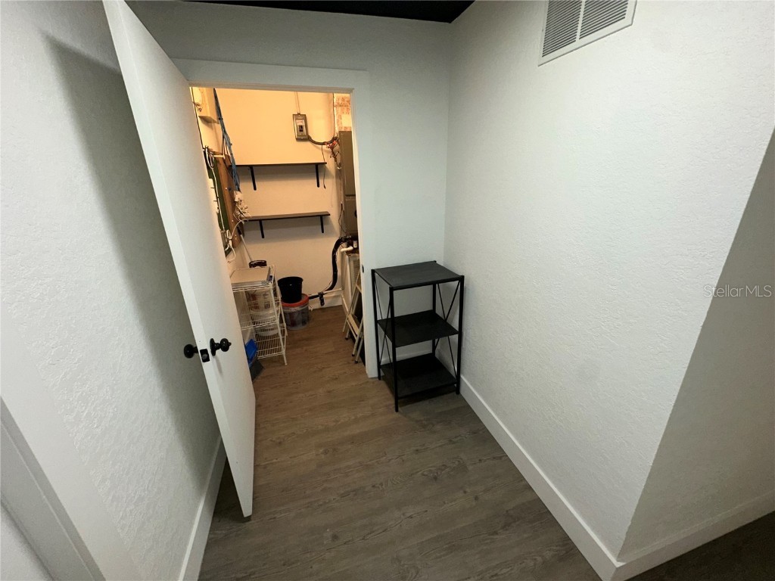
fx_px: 313
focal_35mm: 14
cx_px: 388
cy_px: 290
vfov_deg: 85.7
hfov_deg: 102.1
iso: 80
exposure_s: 1/60
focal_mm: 2.22
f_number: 2.2
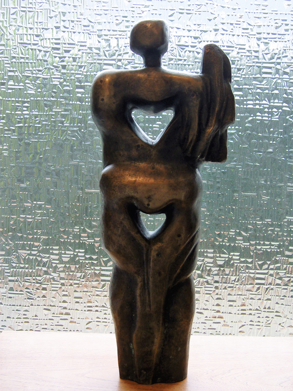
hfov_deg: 27.5
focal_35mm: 53
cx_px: 146
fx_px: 598
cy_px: 196
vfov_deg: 36.2
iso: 200
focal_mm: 11.5
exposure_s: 1/30
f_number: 3.5
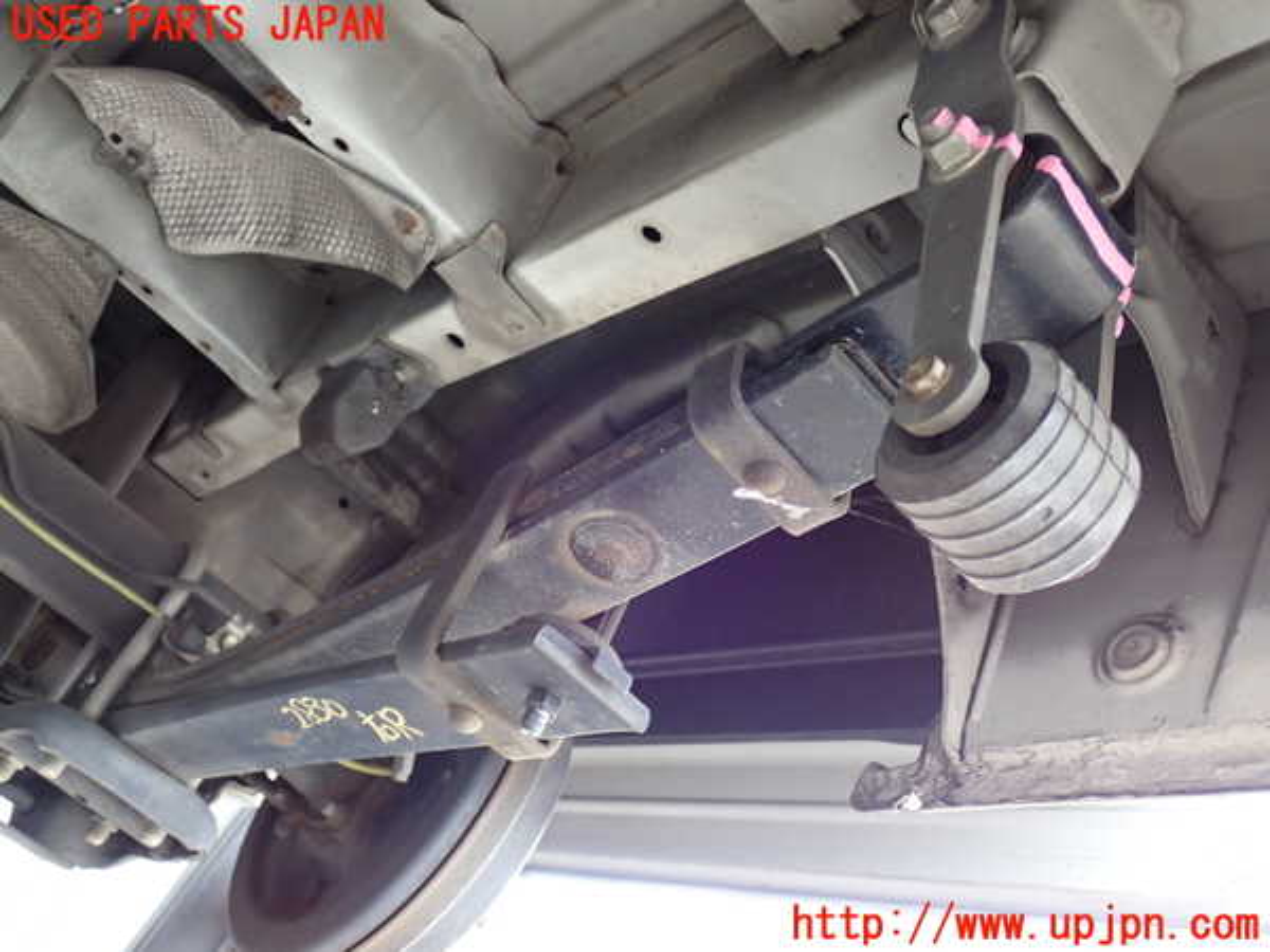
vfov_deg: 37.7
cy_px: 476
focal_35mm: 38
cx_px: 635
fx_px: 1394
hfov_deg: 49.0
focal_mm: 6.83
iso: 320
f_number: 2.7
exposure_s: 1/40
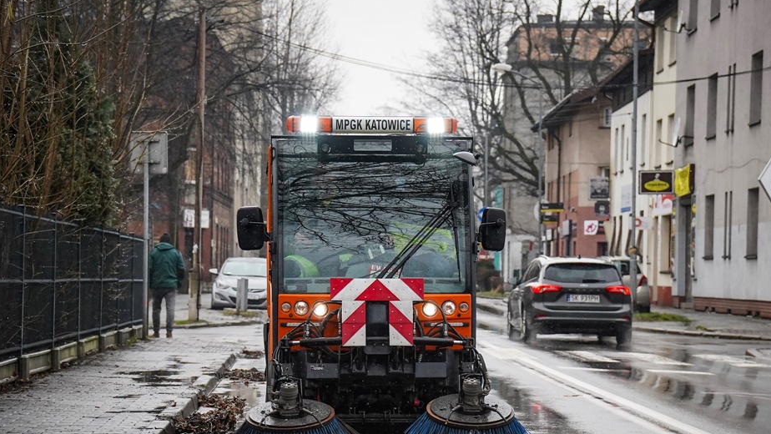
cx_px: 412
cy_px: 273
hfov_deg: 18.0
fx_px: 2433
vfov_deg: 10.2
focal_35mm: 119
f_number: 4
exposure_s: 1/2000
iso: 1600
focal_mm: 70
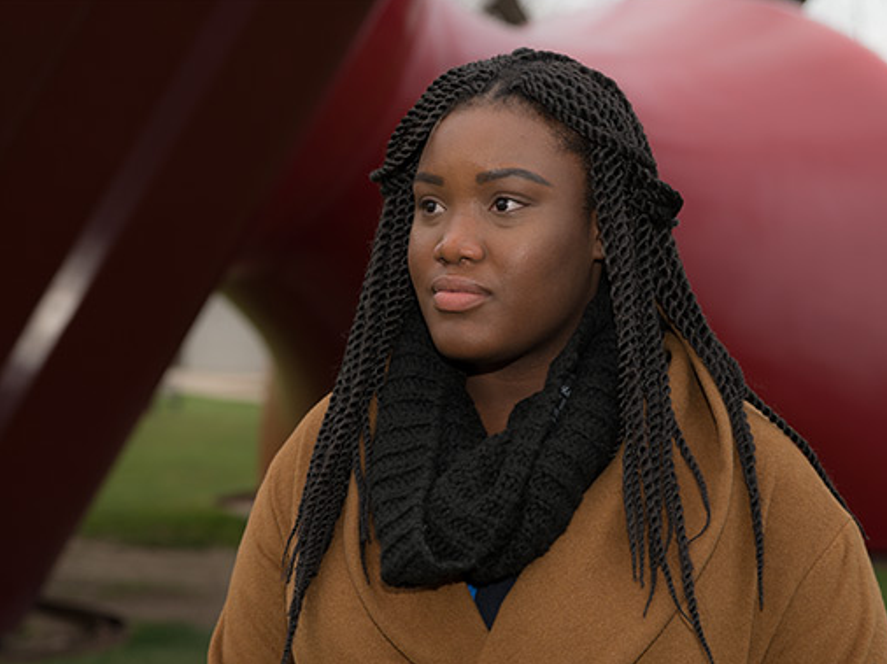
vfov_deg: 22.9
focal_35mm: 64
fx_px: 1639
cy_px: 332
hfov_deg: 30.3
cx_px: 493
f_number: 4
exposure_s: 1/60
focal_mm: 58
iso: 200
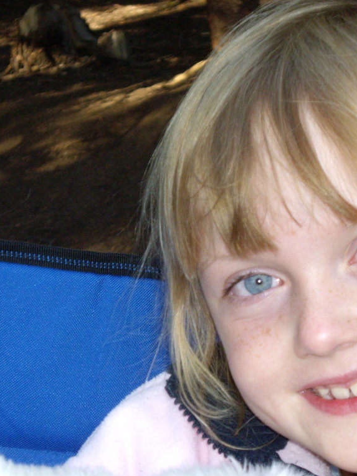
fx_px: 1733
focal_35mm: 126
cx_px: 183
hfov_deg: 11.8
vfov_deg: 15.6
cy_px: 238
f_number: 4.6
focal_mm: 15.3
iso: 200
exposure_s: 1/100
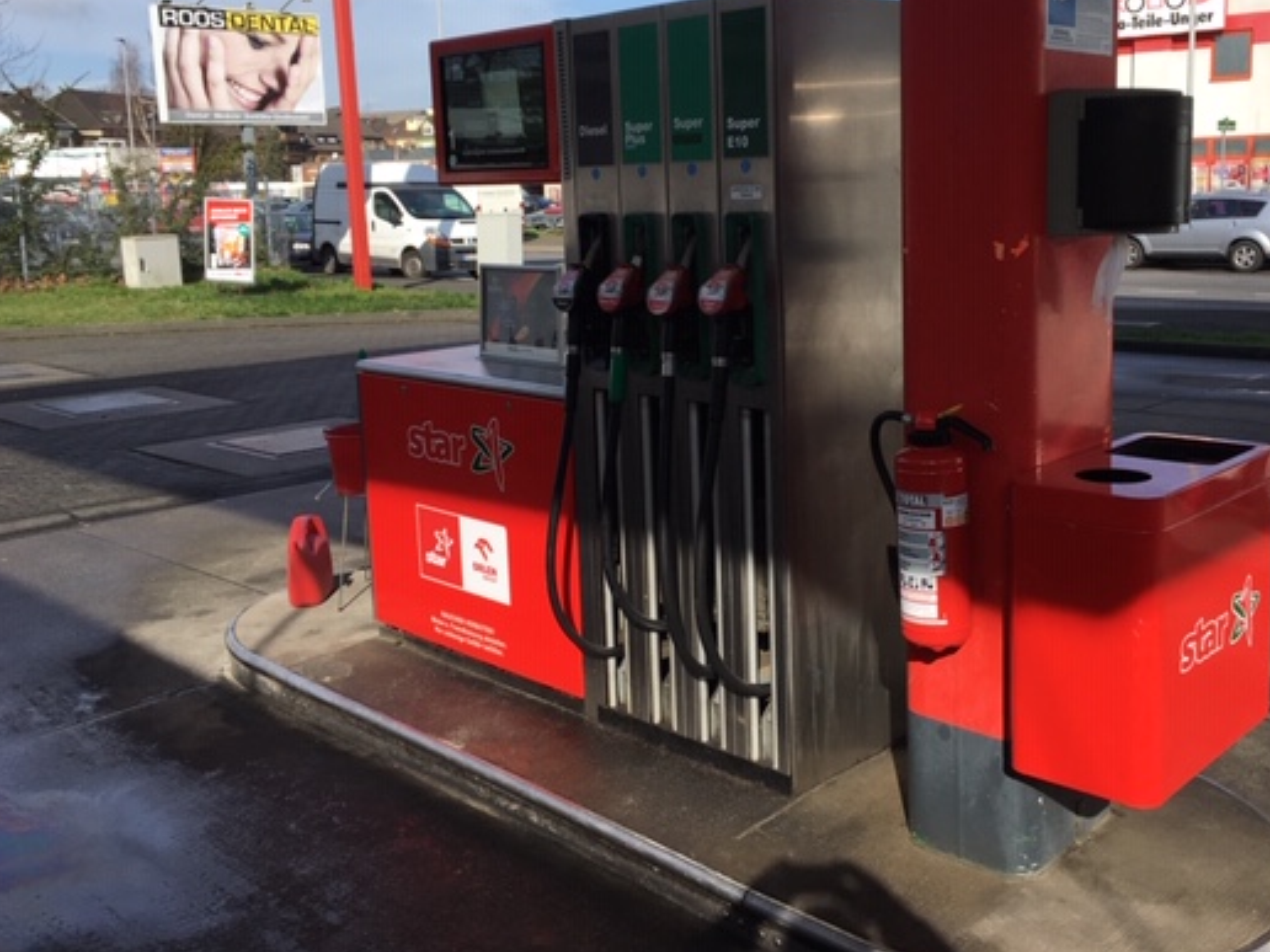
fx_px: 1321
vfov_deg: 39.5
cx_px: 748
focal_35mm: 36
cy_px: 381
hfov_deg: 51.1
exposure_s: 1/1374
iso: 25
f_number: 2.2
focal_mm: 4.15
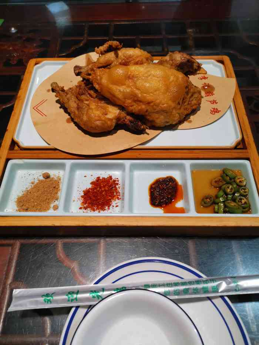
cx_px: 130
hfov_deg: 51.4
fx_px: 269
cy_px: 172
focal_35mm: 27
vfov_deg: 65.3
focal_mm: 5.58
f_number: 1.8
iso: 64
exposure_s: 1/100
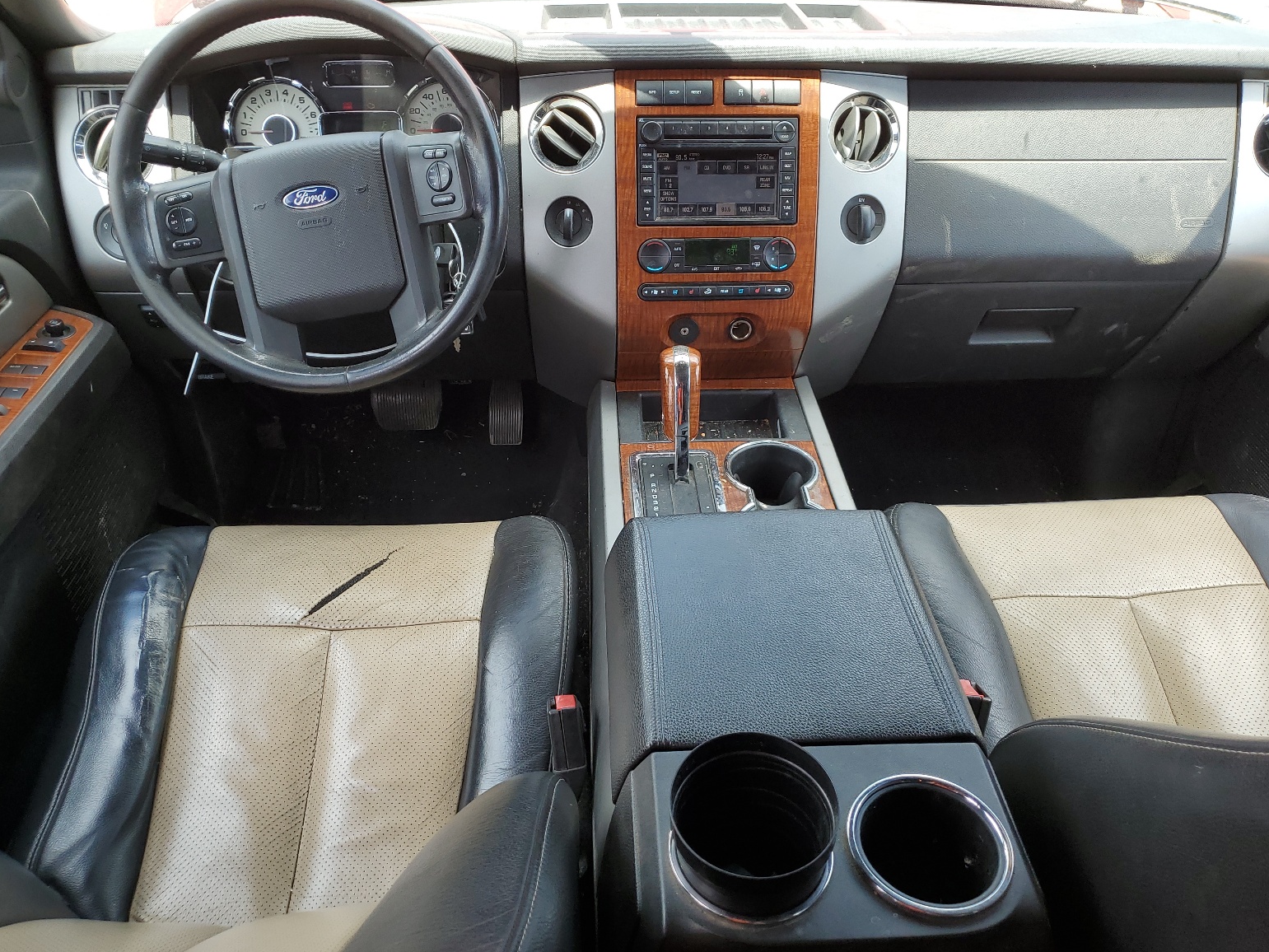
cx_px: 632
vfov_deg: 51.4
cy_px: 484
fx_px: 990
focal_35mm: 27
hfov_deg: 65.3
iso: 50
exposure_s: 1/263
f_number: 1.5
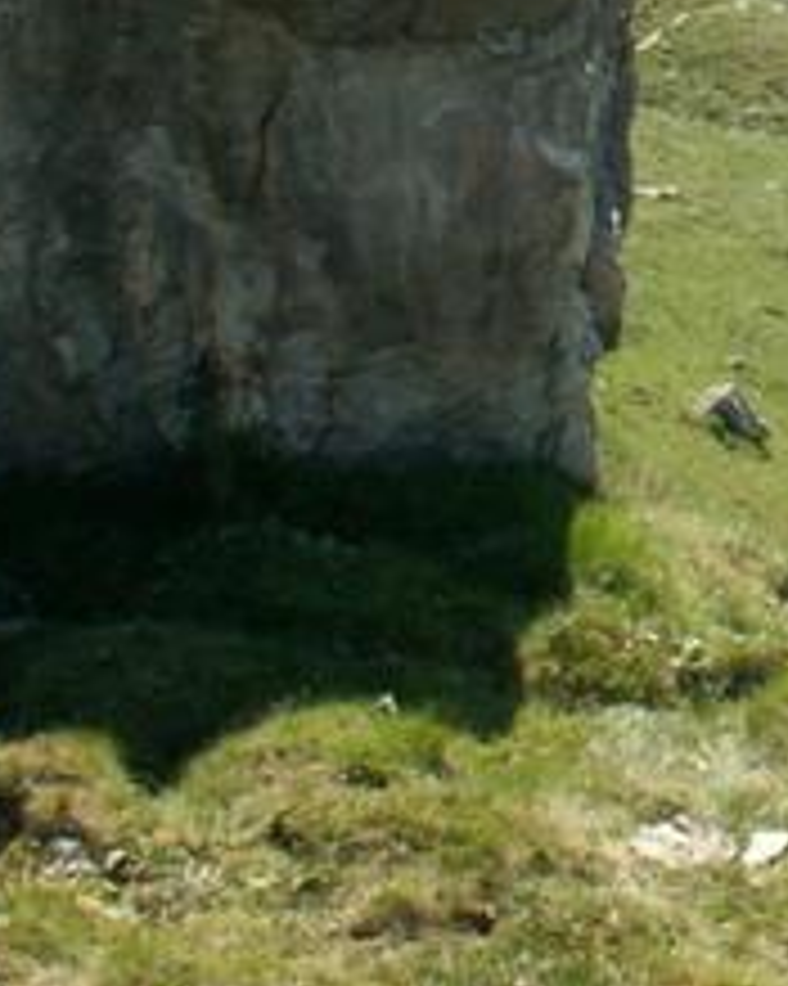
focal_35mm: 114
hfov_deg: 12.7
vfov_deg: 16.4
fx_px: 3326
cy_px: -90
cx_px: 1234
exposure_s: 1/60
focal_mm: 6.58
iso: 50
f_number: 8
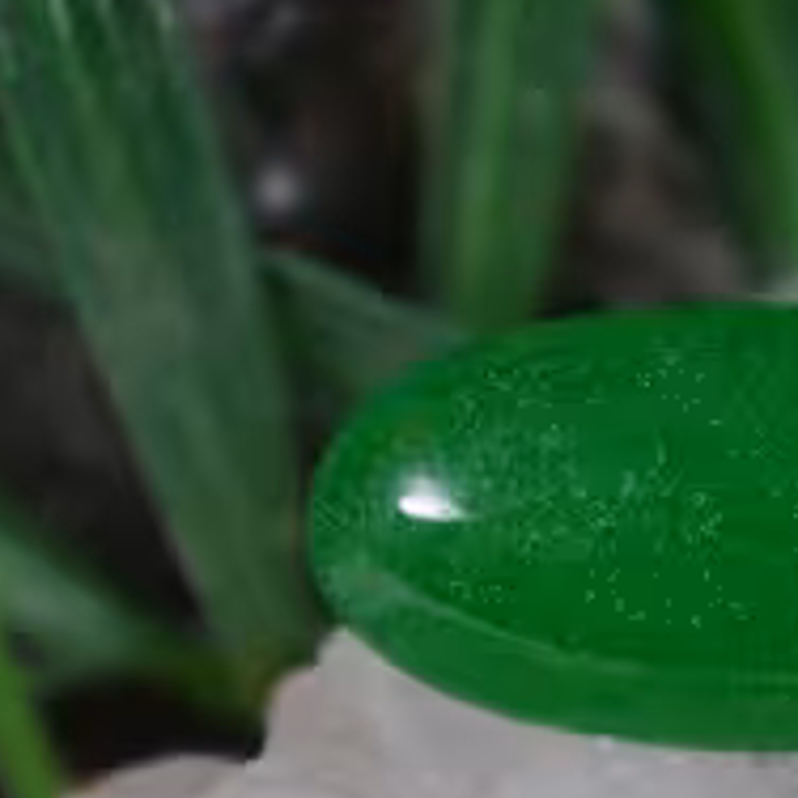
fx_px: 3884
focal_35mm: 149
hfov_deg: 11.6
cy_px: 518
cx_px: 756
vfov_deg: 11.7
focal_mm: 55
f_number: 5.6
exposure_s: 1/60
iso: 720
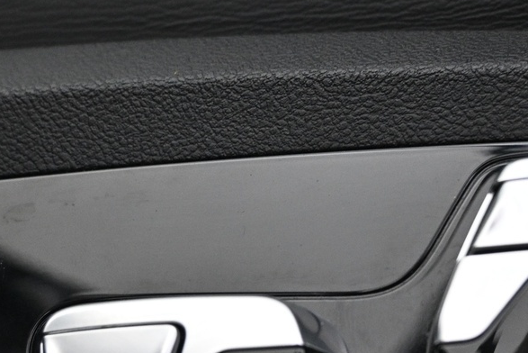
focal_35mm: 81
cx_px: 321
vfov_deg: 16.7
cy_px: 325
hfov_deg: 25.1
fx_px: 1184
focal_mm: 19.5
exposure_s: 1/30
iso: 1600
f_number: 3.8
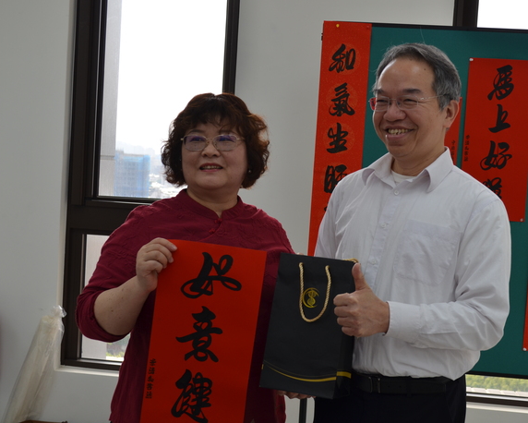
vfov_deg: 27.6
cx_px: 317
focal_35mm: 55
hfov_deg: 34.0
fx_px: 860
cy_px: 212
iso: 200
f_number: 6.3
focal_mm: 32
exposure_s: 1/100
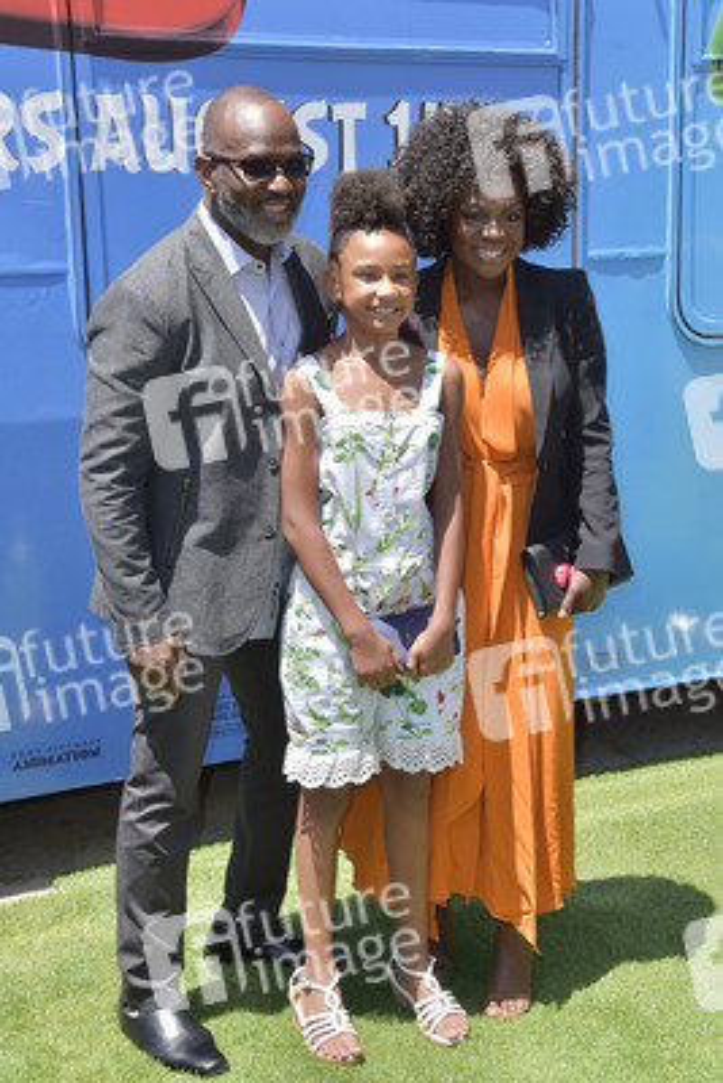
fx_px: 1505
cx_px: 362
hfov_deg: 27.0
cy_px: 542
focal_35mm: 50
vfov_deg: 39.6
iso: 250
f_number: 7.1
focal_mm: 50
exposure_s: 1/250
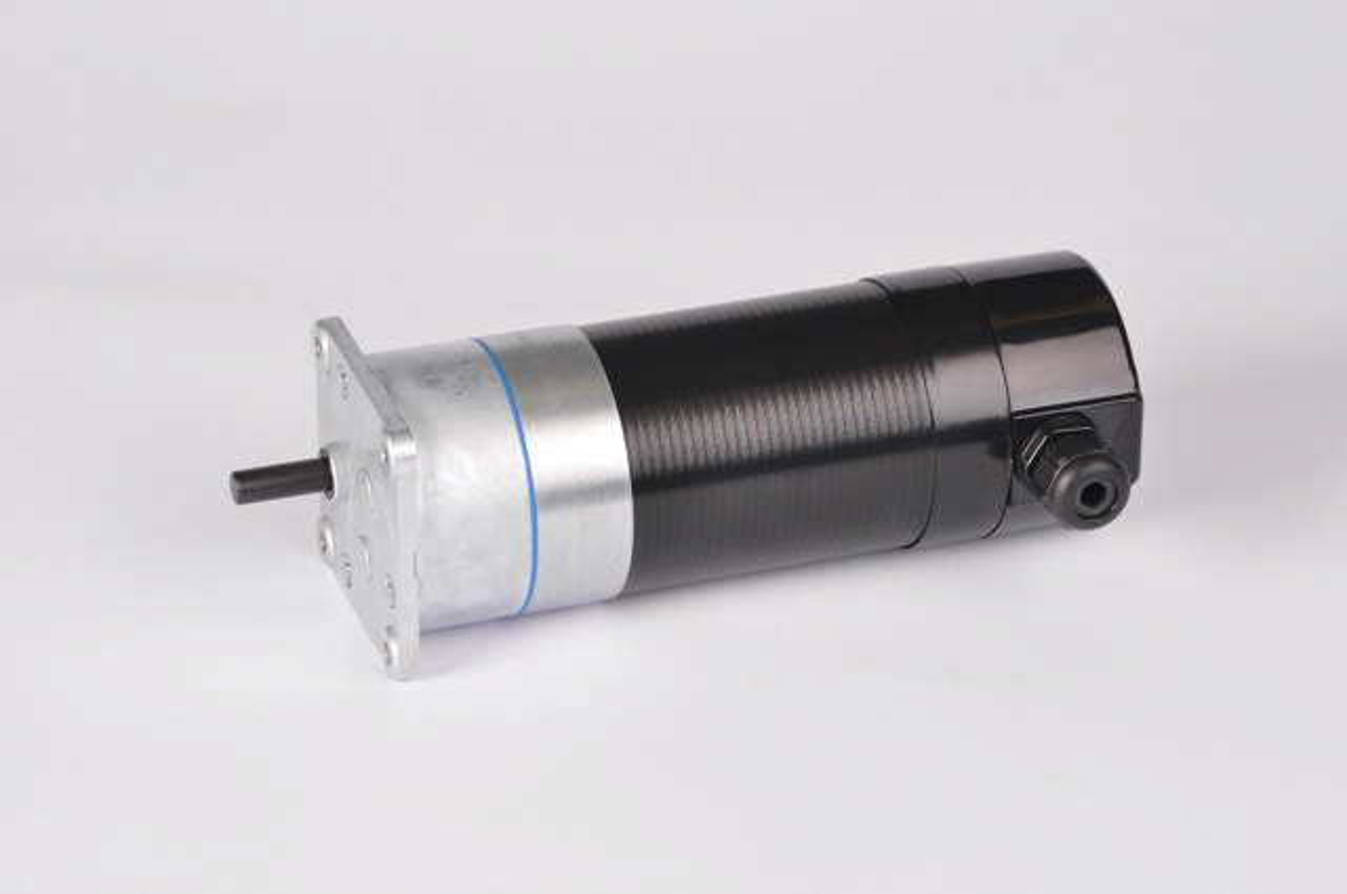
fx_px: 4372
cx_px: 674
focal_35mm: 117
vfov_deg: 11.7
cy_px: 447
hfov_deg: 17.5
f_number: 20
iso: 200
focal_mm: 78
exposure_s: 1/125
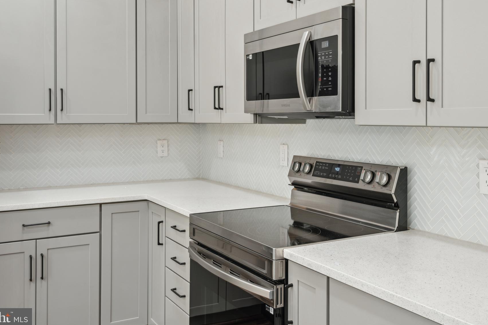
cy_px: 134
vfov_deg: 36.8
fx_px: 488
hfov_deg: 53.1
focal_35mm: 36
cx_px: 261
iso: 100
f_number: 8
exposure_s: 1/3.33
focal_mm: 30
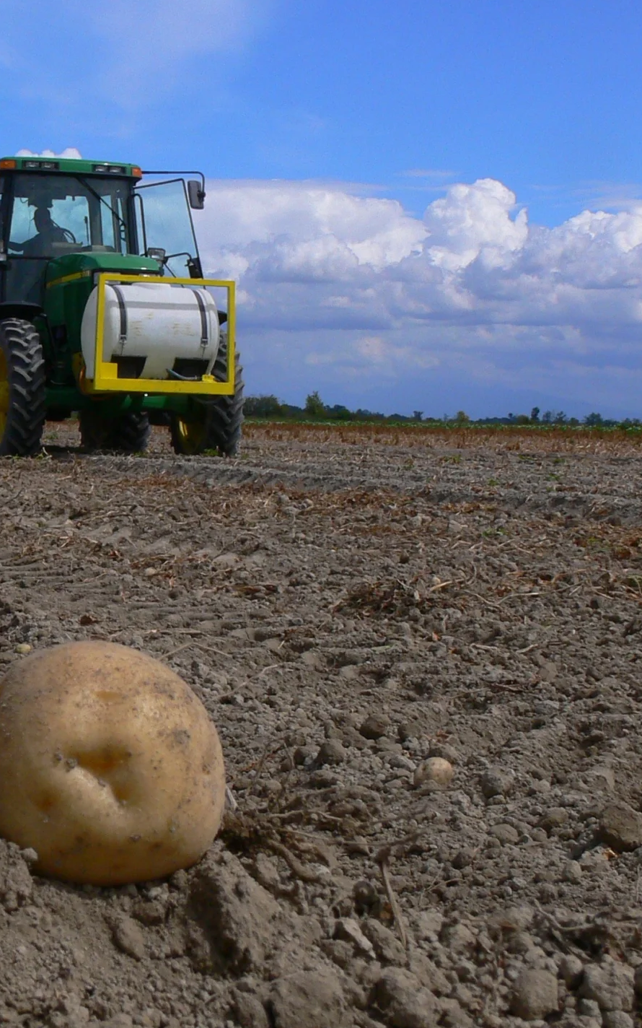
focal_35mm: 50
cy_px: 518
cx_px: -28
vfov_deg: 40.3
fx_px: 1400
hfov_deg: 24.4
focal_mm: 7.4
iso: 80
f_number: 8
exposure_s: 1/500
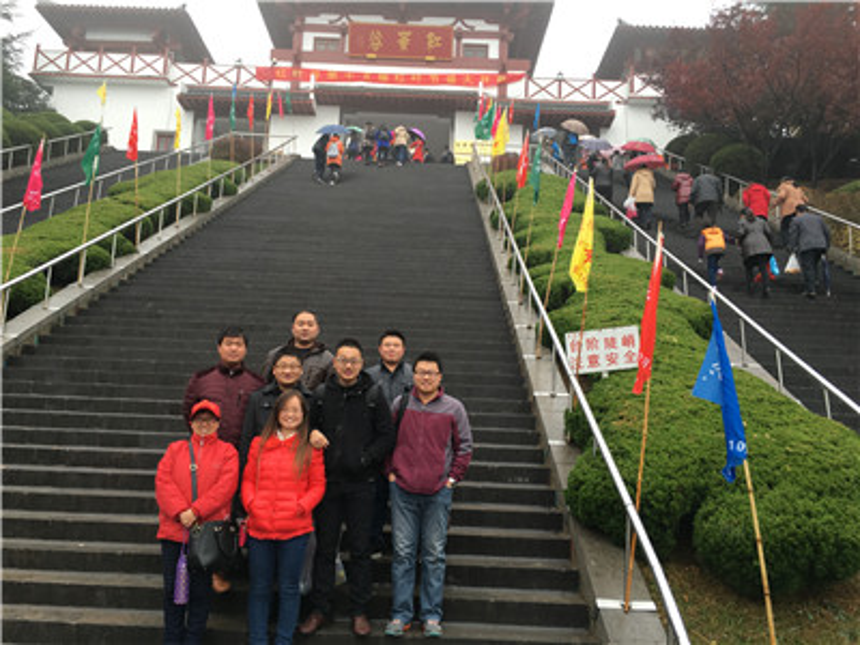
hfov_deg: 61.7
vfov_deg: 48.2
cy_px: 322
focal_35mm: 29
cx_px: 430
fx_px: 720
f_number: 2.2
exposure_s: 1/100
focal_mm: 4.15
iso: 40
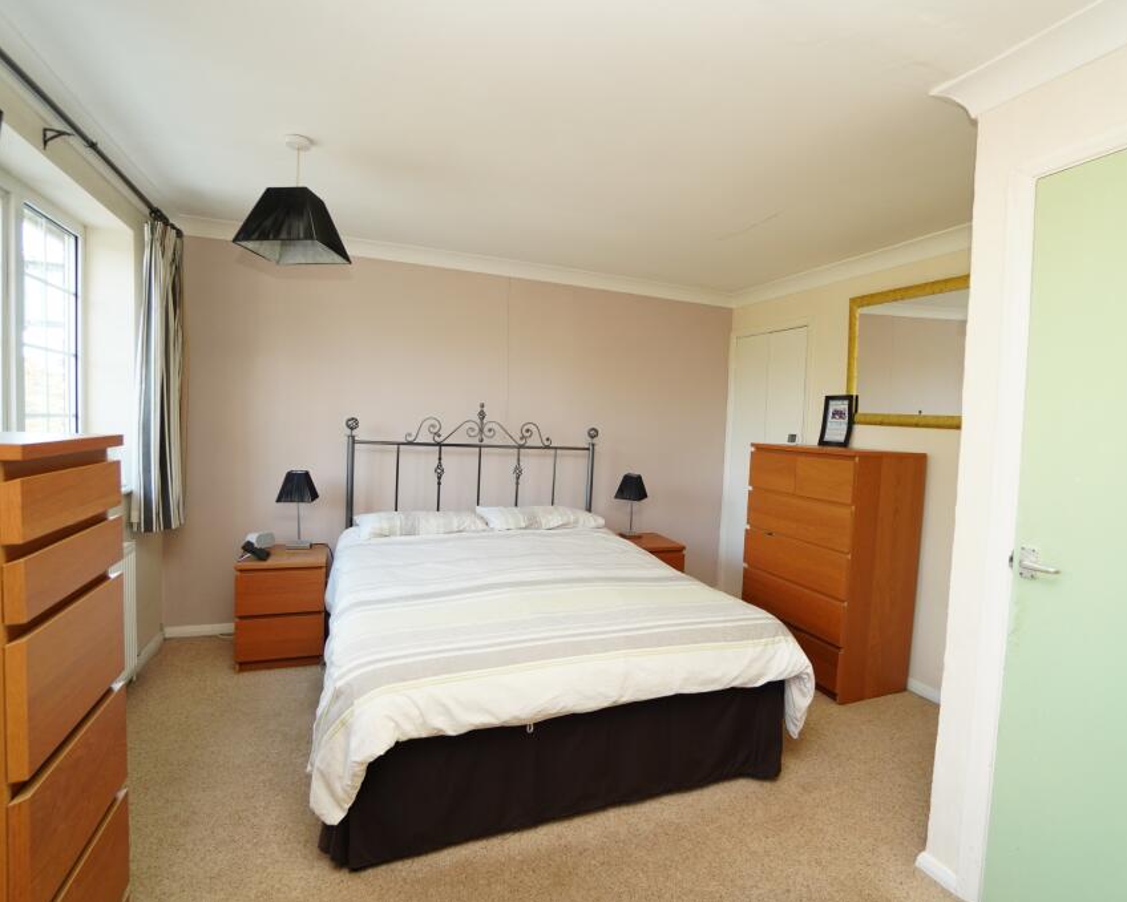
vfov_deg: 77.0
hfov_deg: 89.4
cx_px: 615
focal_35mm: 17
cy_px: 450
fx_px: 567
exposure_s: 1/60
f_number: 4
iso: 400
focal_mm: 10
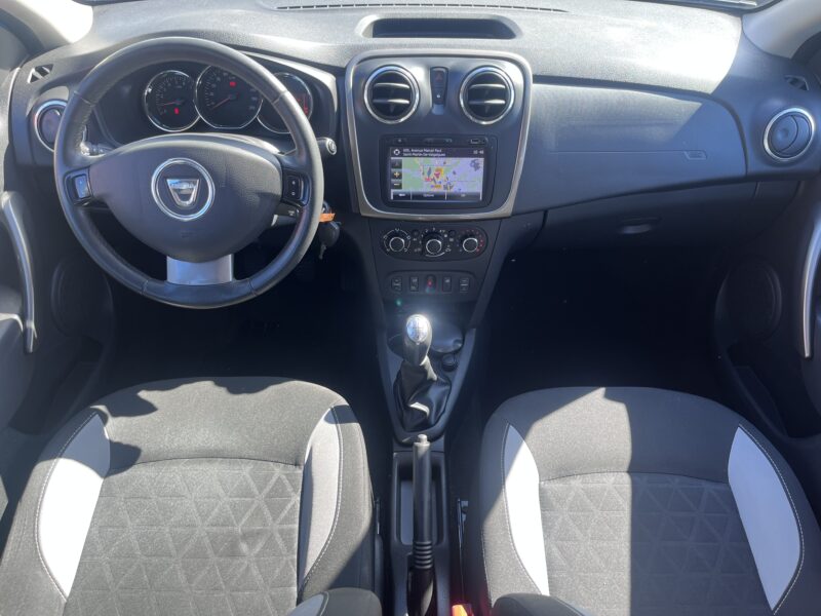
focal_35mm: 26
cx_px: 410
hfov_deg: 67.3
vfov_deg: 53.1
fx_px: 617
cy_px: 308
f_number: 1.6
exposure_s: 1/122
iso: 40
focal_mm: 5.1
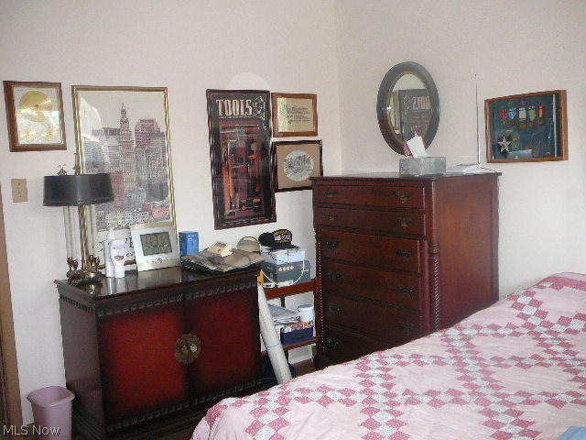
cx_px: 293
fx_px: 593
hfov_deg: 52.6
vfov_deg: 40.7
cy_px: 220
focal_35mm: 35
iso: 250
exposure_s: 1/30
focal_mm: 5.2
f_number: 2.8
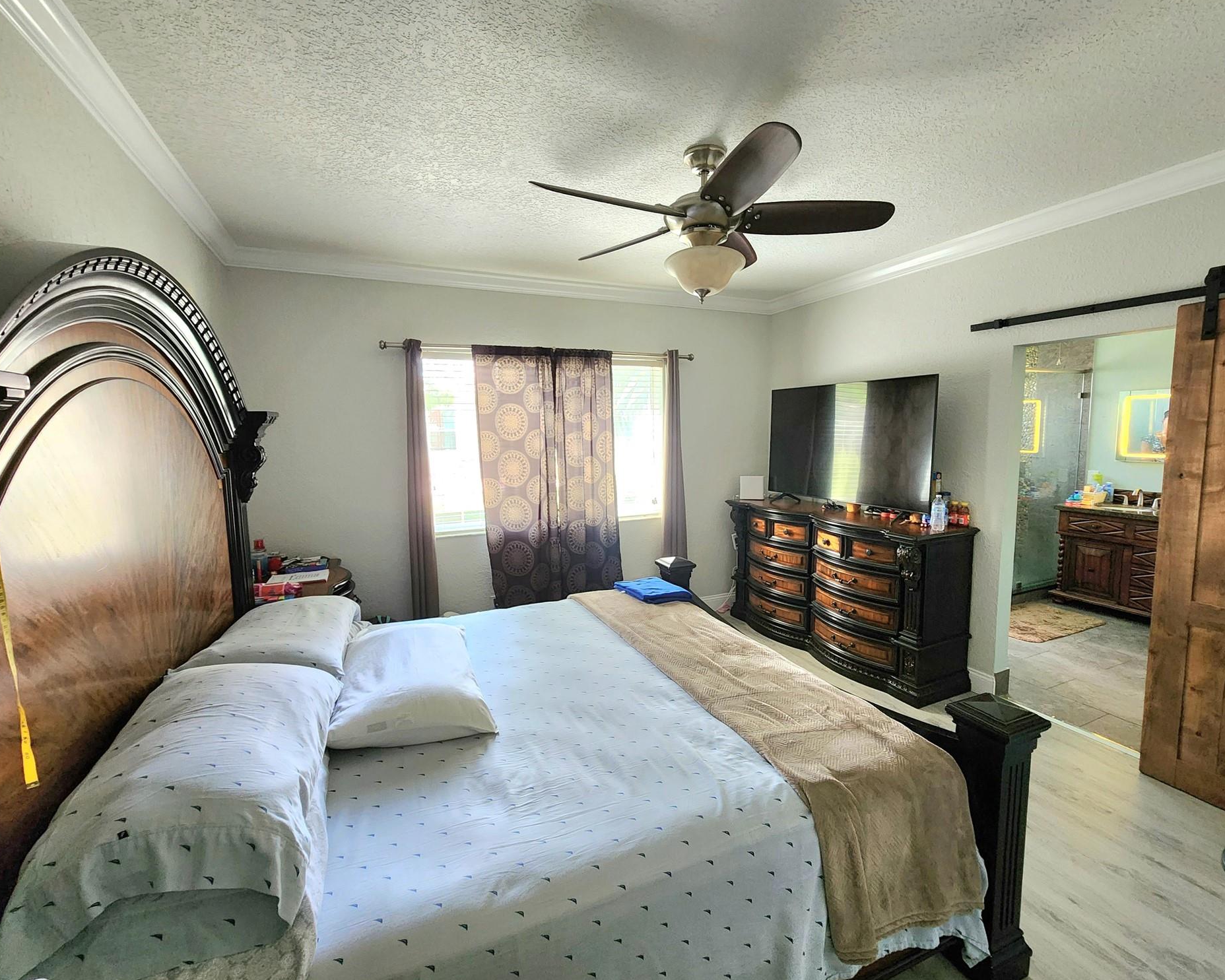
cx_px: 624
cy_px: 489
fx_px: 508
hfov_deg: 100.7
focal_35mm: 14
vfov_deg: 88.0
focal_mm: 2.2
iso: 320
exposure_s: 1/40
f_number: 2.2
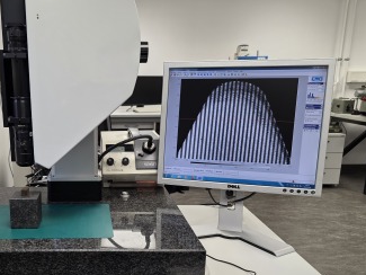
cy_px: 167
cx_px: 99
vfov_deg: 41.6
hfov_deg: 52.0
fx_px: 360
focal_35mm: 34
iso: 64
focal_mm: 6.3
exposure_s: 1/60
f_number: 1.7
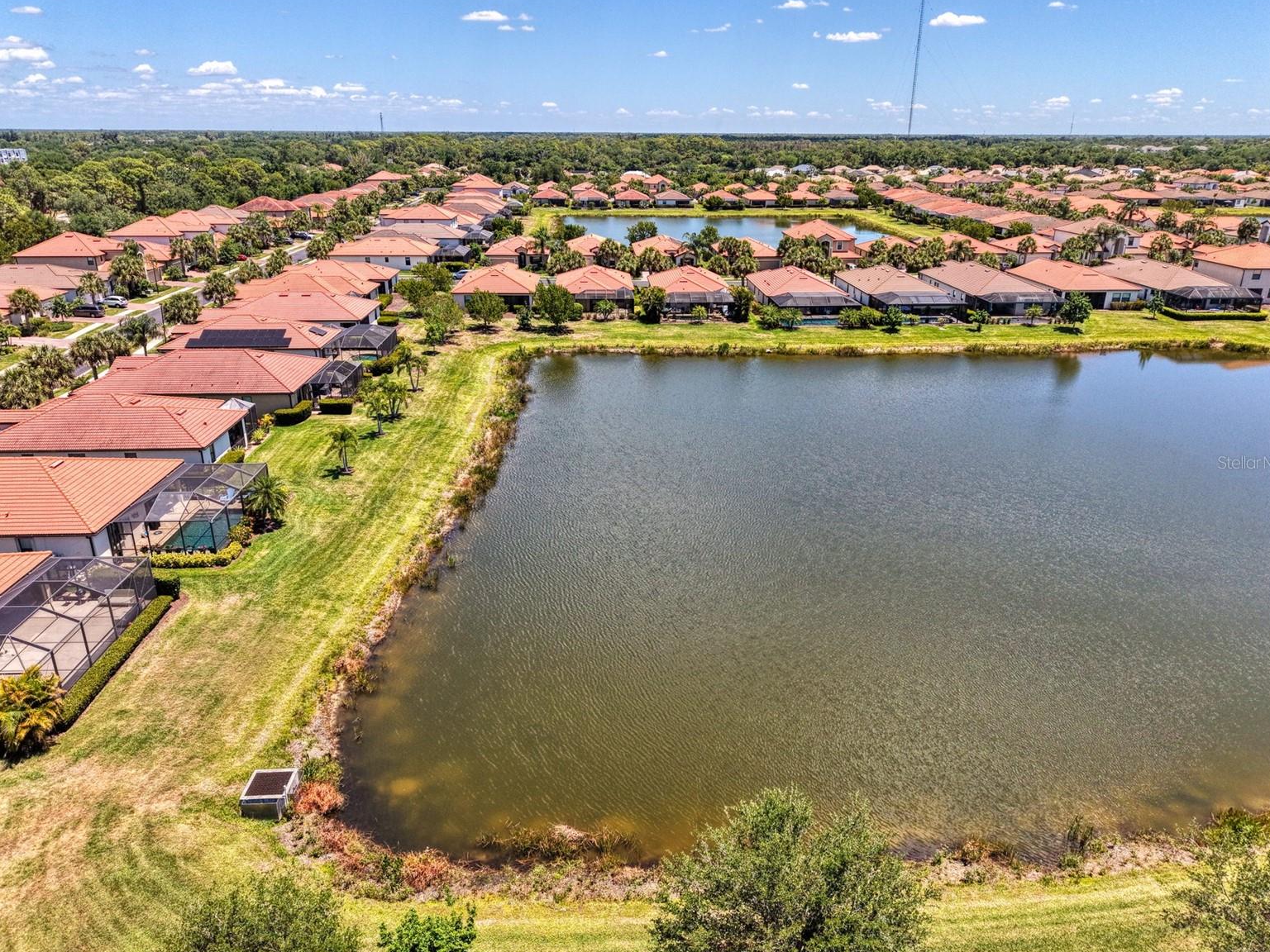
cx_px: 634
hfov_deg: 69.4
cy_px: 462
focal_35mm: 25
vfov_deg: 54.9
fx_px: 917
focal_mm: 8.7
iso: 100
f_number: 1.8
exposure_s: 1/320
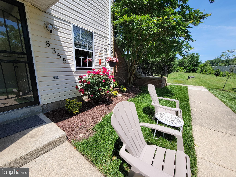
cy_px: 88
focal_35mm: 13
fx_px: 89
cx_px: 118
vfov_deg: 89.9
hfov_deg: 106.2
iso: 50
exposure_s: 1/1182
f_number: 2.2
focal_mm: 2.2
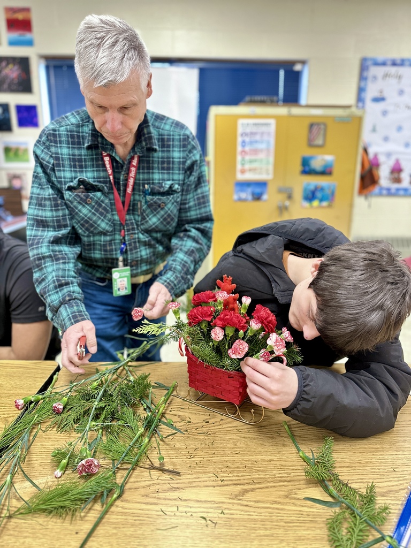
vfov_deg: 71.6
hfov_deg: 56.8
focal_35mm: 24
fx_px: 380
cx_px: 206
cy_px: 274
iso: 250
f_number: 1.78
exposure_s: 1/60
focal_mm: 6.86
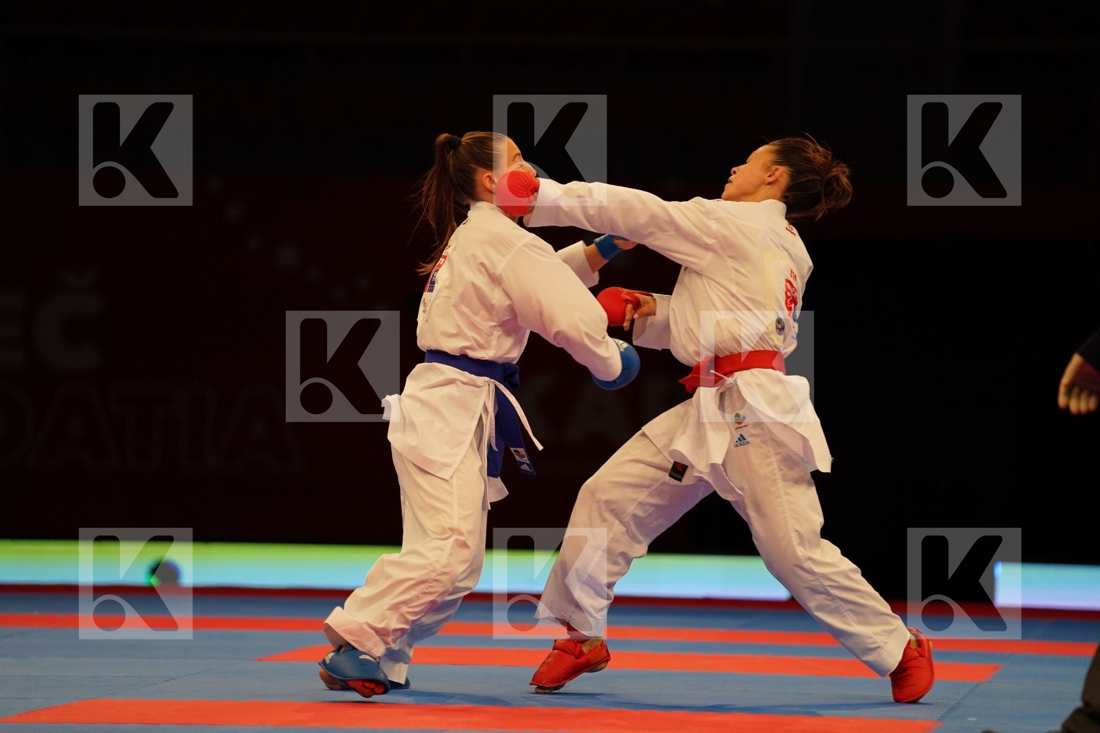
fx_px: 5102
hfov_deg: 12.3
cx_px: 550
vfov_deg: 8.2
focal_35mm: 167
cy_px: 366
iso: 1600
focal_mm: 167
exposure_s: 1/1000
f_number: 2.8
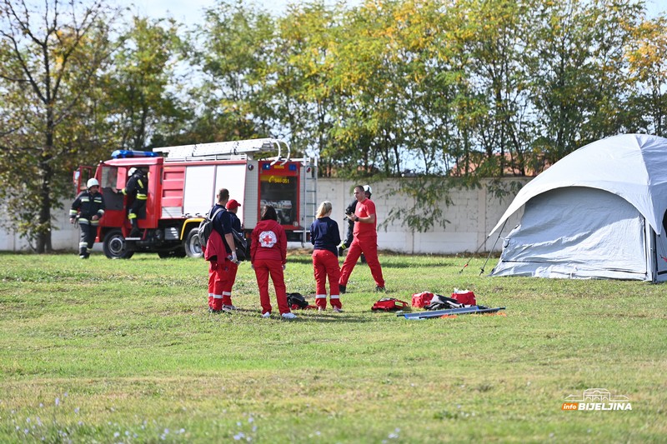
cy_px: 222
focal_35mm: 170
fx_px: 3149
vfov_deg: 8.1
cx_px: 334
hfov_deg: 12.1
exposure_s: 1/4000
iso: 320
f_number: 2.8
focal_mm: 170
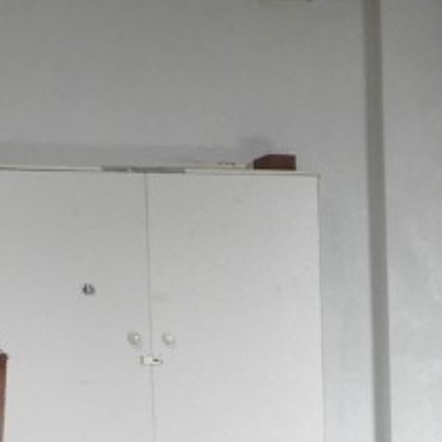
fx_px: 2644
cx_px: 736
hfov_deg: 9.2
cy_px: 747
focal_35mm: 183
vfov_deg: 9.2
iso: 220
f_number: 3.5
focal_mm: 5.4
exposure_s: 1/30
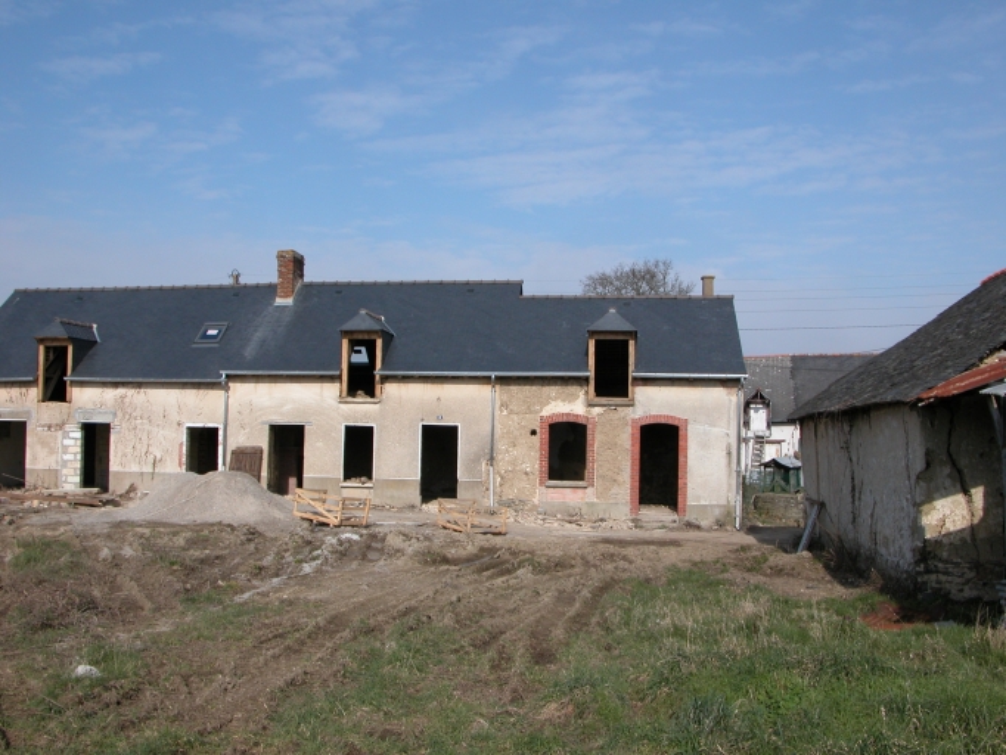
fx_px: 1018
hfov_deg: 52.6
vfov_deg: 40.7
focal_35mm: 35
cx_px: 503
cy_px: 378
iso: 100
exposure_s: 1/390
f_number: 7.1
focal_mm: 8.9
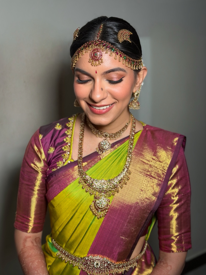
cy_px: 138
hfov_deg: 30.3
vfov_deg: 39.7
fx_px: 381
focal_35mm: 48
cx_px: 103
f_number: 1.78
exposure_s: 1/114
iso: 125
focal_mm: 6.86
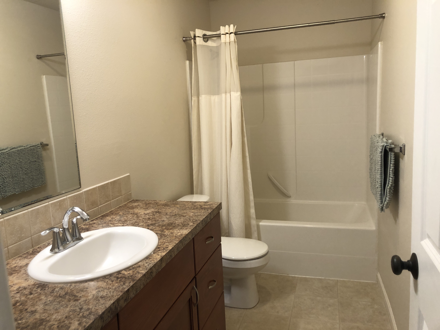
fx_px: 356
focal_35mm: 28
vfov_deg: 49.7
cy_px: 165
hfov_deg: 63.4
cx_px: 220
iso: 40
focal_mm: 3.99
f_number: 1.8
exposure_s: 1/30
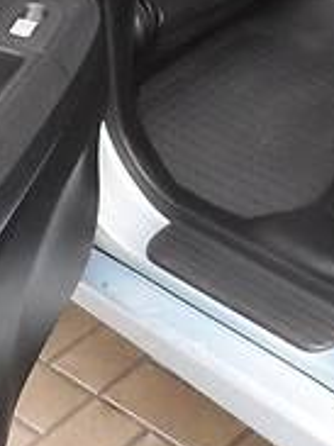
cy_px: -80
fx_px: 1352
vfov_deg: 17.9
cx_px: 96
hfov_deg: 14.0
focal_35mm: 105
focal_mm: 4
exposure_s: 1/30
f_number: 3.2
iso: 400
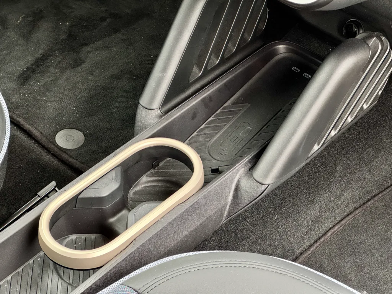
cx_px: 196
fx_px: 872
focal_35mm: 77
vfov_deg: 19.1
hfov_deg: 25.3
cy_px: 147
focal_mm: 9
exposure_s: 1/67
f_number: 2.8
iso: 200
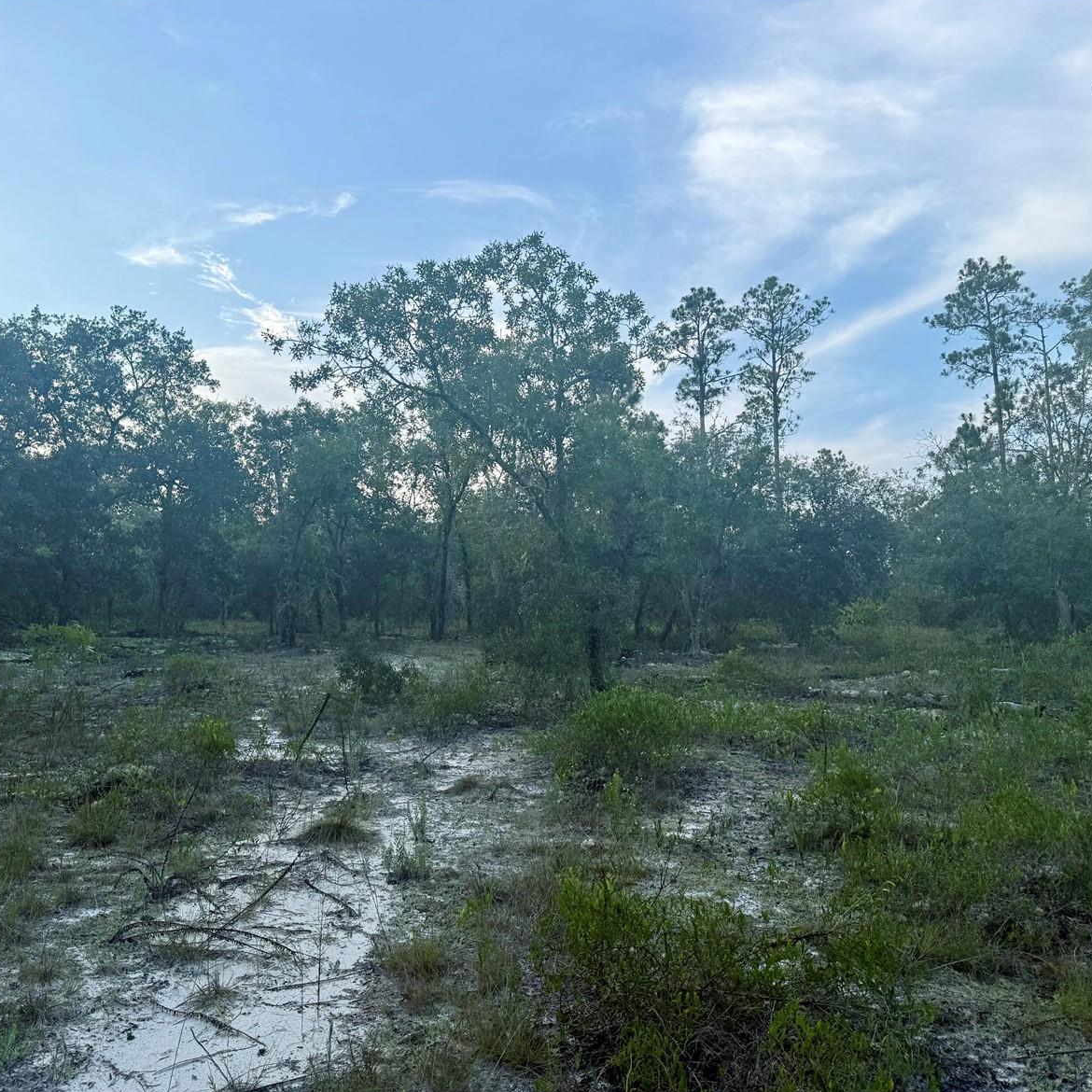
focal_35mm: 29
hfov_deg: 55.2
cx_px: 441
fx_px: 1035
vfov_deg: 55.6
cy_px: 551
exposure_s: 1/1060
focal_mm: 6.76
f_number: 1.78
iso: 80
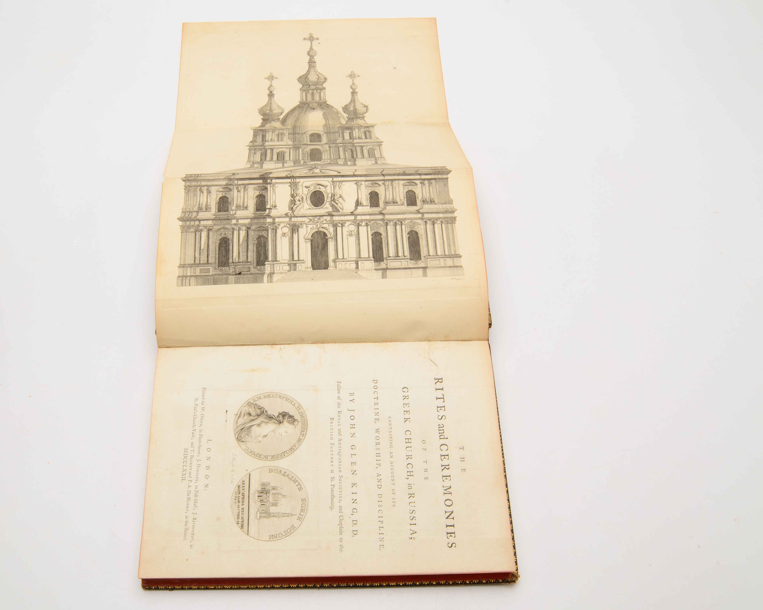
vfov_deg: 36.5
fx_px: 926
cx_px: 311
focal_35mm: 41
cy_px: 306
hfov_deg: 44.6
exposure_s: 1/160
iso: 100
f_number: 25
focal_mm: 24
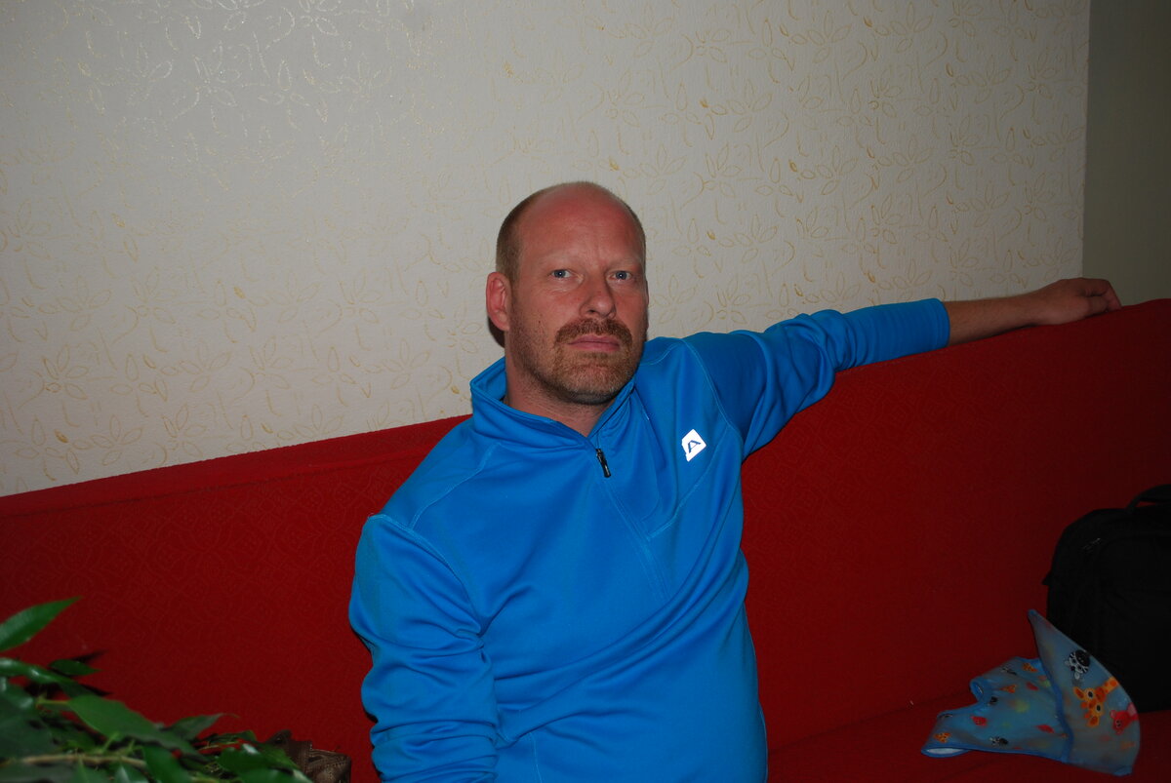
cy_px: 392
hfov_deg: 53.1
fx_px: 1172
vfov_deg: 37.0
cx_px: 586
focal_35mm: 36
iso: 200
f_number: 4.2
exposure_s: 1/60
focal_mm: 24
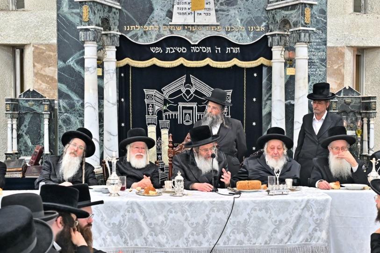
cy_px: 152
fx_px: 665
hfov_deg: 31.9
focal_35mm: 63
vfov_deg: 21.5
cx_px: 202
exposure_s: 1/250
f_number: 4
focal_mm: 33.5
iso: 1000
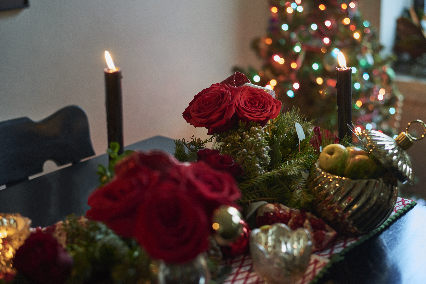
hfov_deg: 39.6
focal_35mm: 50
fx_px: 592
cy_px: 142
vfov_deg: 27.0
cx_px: 213
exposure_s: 1/60
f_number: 2.8
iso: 3200
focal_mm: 50
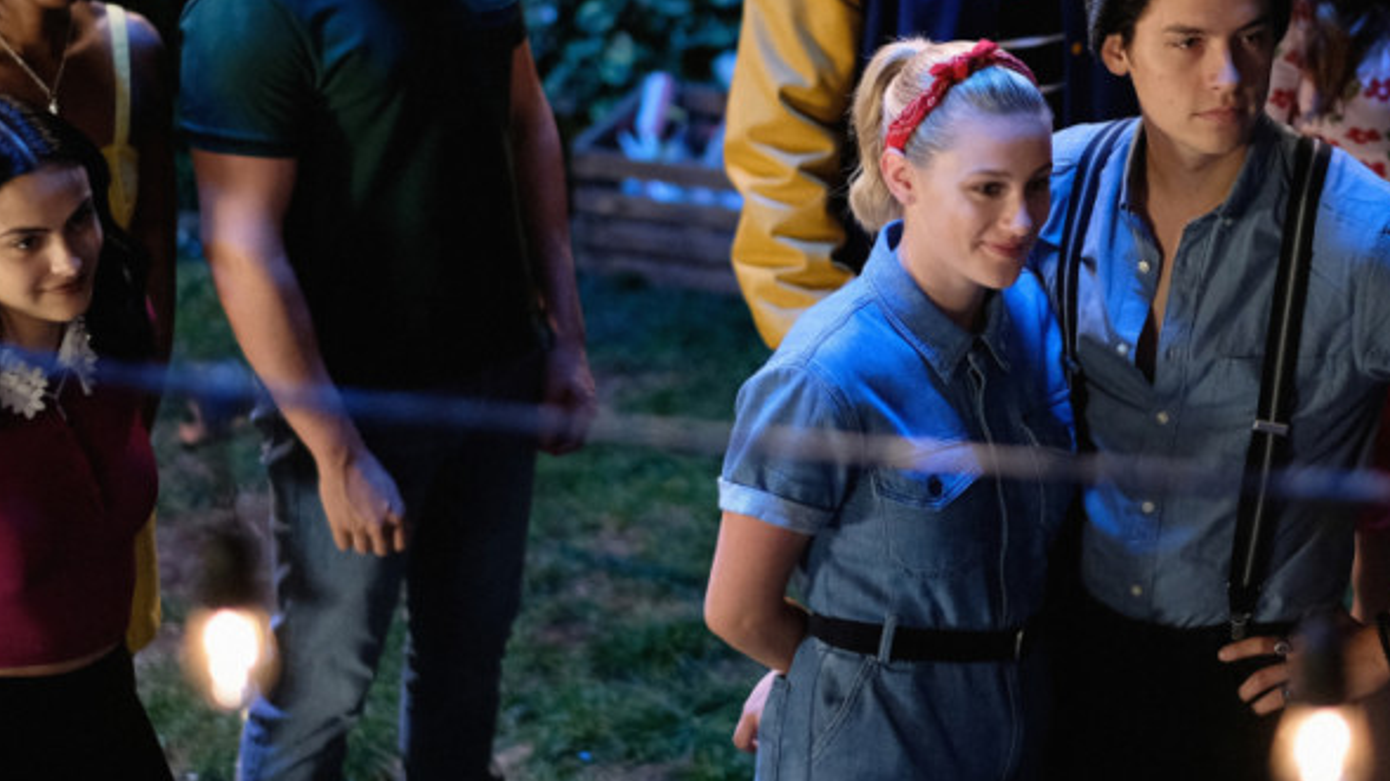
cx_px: 916
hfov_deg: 14.0
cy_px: 327
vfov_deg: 7.9
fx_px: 5638
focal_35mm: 153
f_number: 1.2
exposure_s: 1/250
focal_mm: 56
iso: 1600
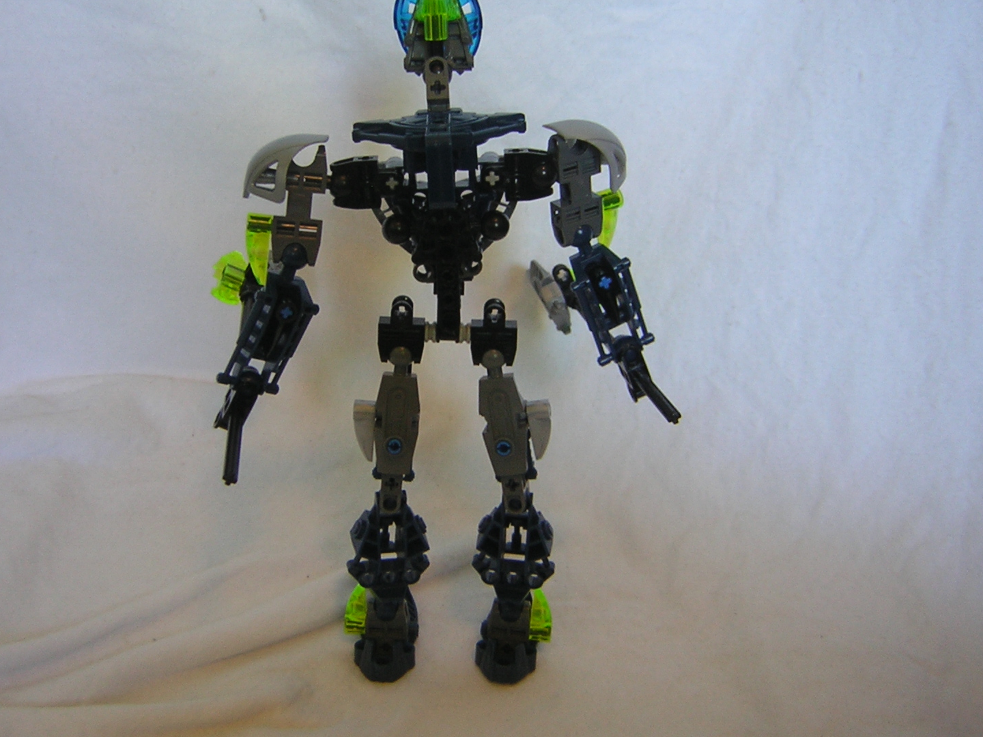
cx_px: 472
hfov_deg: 46.8
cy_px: 343
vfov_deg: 35.9
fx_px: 1136
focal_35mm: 40
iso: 50
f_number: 2.6
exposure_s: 1/7.4
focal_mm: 4.7
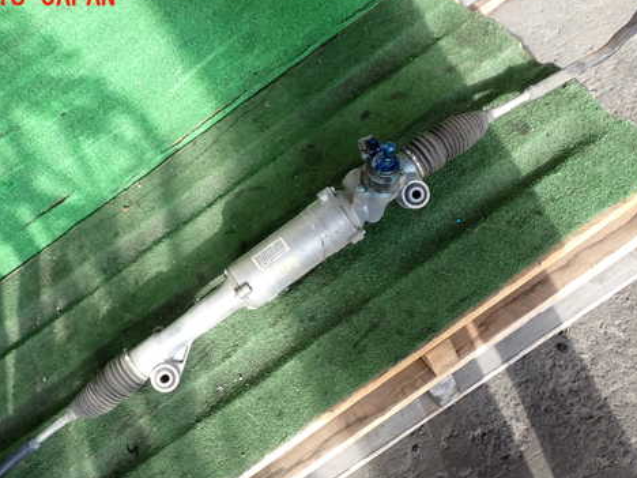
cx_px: 276
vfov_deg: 35.0
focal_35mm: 41
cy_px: 286
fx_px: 754
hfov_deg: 45.7
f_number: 2.4
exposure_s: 1/125
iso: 125
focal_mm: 5.79
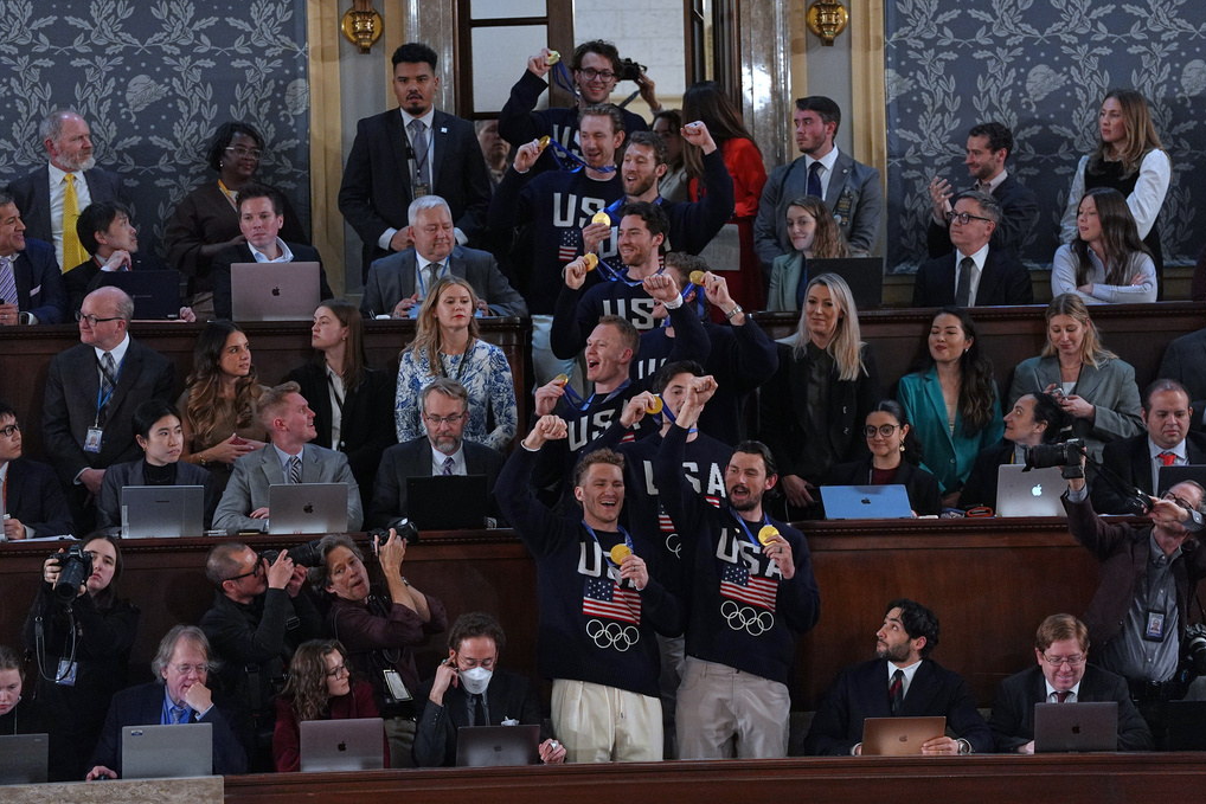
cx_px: 605
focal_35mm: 169
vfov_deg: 8.1
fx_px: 5662
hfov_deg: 12.2
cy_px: 403
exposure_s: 1/500
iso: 2500
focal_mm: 168
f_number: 2.8
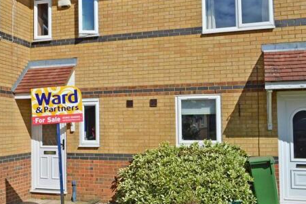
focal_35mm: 48
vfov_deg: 28.0
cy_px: 98
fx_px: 408
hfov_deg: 40.6
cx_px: 98
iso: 160
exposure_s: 1/500
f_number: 11
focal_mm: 22
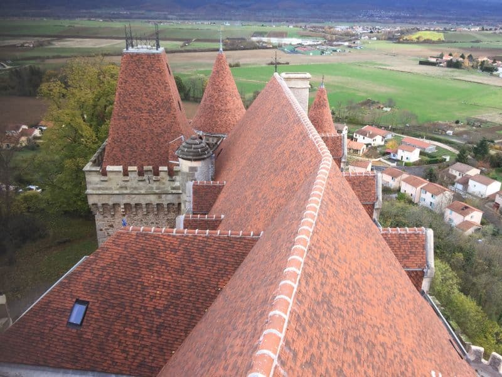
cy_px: 188
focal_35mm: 29
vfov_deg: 48.2
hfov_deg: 61.7
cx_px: 251
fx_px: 421
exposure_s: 1/168
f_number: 2.2
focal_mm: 4.15
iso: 32
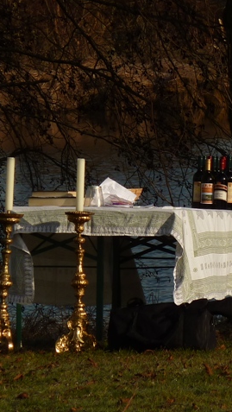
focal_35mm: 625
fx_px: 6822
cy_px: 206
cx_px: 171
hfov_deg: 1.9
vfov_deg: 3.5
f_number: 5.6
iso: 80
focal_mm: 49.2
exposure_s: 1/800
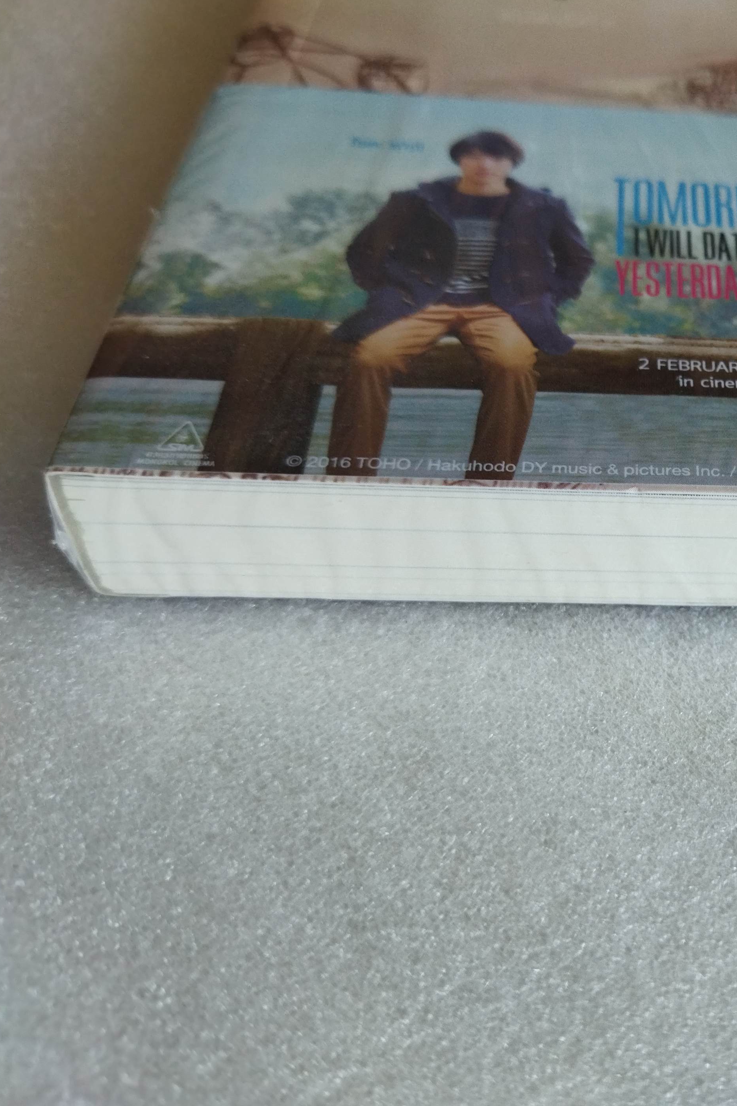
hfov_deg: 30.5
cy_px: 519
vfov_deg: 48.4
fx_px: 1228
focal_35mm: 40
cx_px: 770
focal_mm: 4.71
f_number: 1.79
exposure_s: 1/60
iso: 151
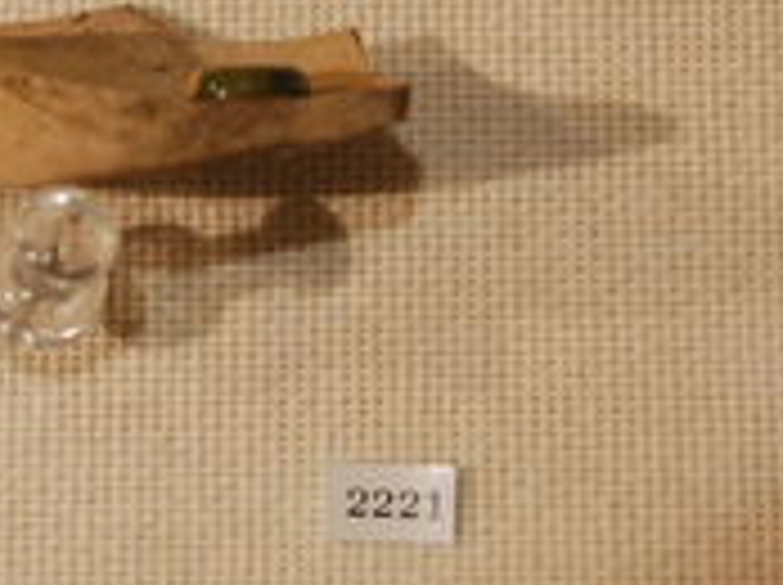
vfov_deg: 9.4
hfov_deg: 12.5
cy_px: 171
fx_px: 3546
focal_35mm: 157
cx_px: 65
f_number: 5.6
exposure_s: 1/125
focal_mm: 42
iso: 1600
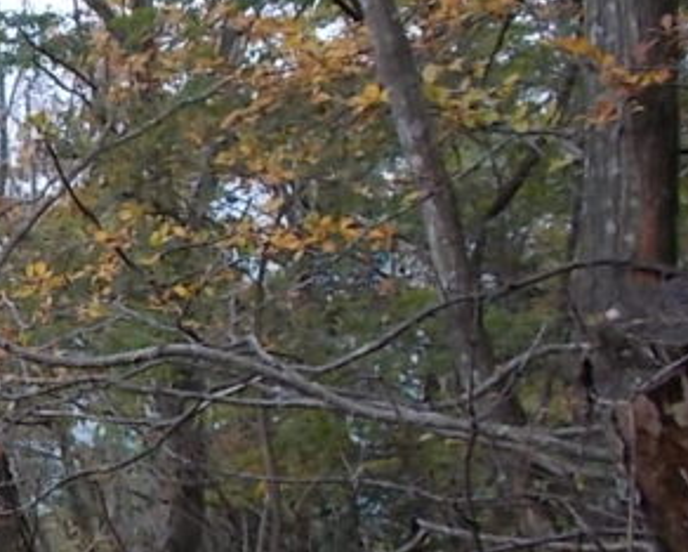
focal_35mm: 89
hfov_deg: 18.0
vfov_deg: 17.2
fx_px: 1813
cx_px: -469
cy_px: 422
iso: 80
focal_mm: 4.6
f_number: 3.2
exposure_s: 1/100
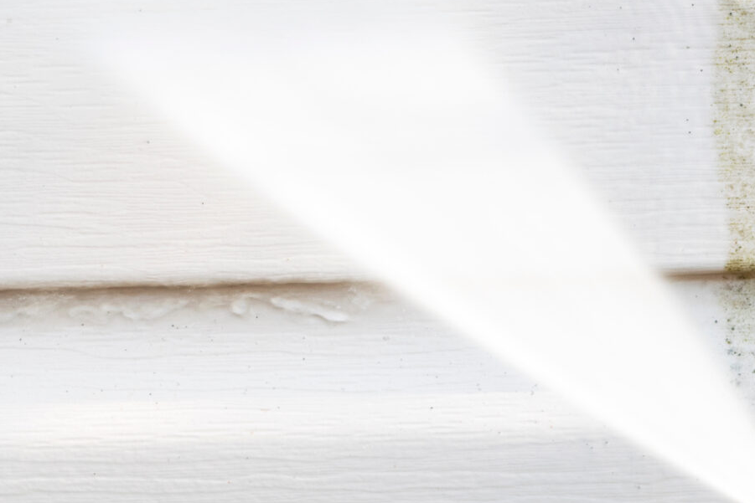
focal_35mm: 179
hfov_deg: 11.4
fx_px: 3754
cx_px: 602
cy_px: 423
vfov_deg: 7.7
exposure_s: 1/100
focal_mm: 42
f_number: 10
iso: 100
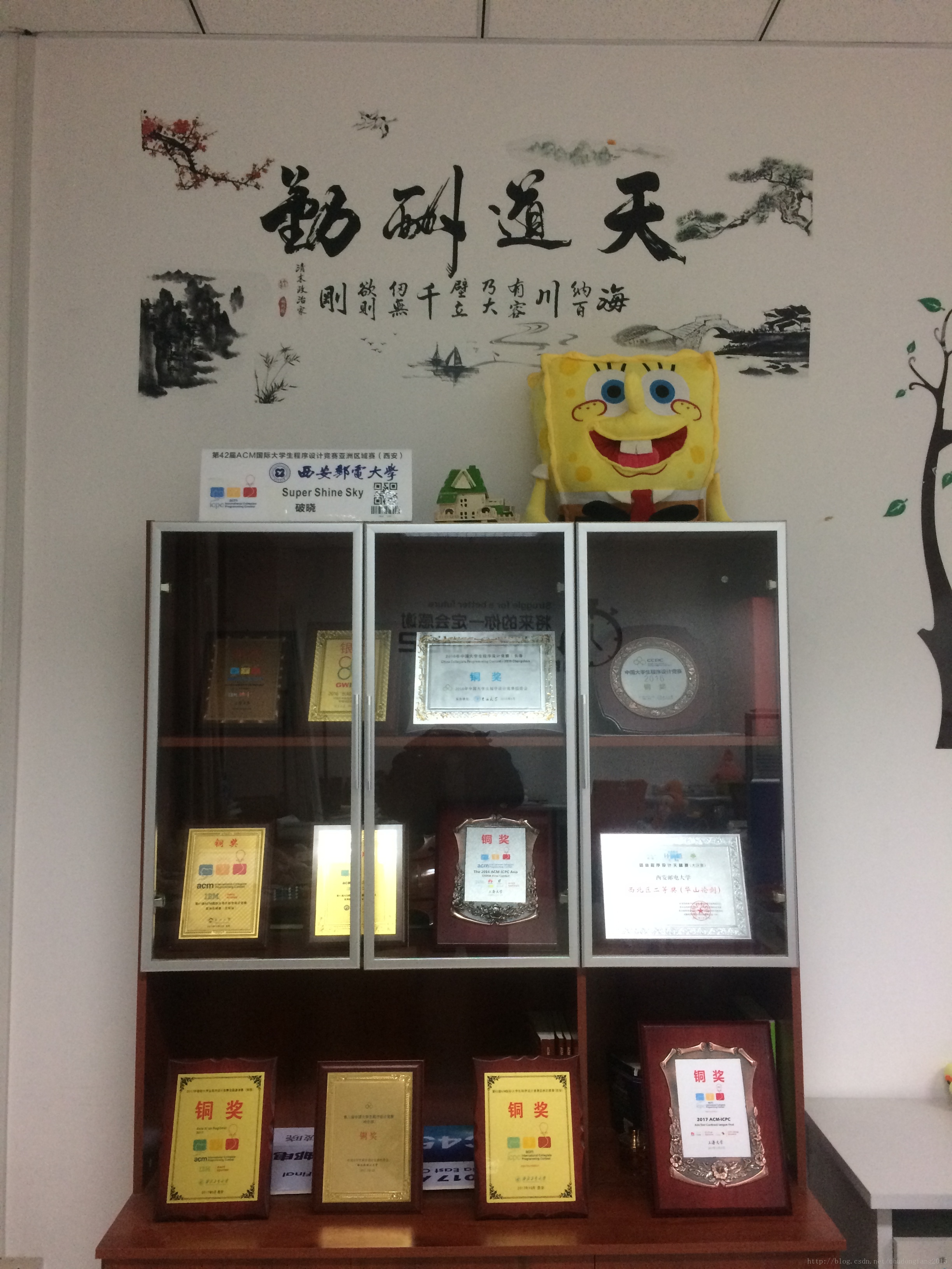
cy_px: 634
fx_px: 1063
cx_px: 476
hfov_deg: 48.2
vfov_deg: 61.7
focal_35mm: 29
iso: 250
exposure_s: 1/33
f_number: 2.2
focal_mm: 4.15
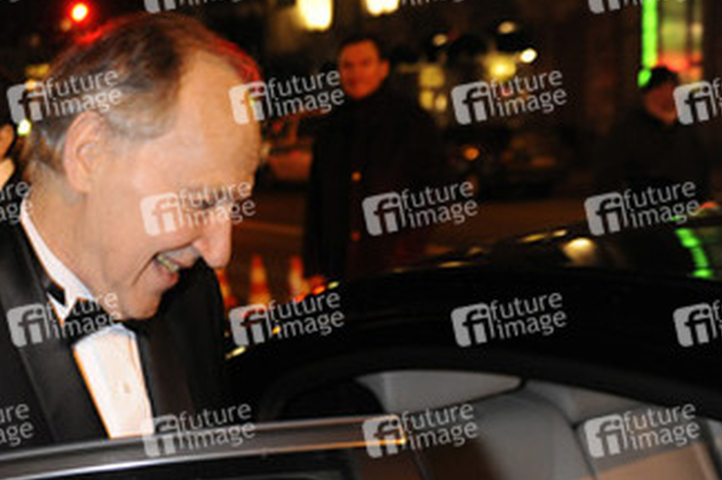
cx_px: 228
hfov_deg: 39.1
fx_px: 1002
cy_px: 264
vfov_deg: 26.9
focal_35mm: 50
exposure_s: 1/40
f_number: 3.2
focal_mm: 36
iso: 2500
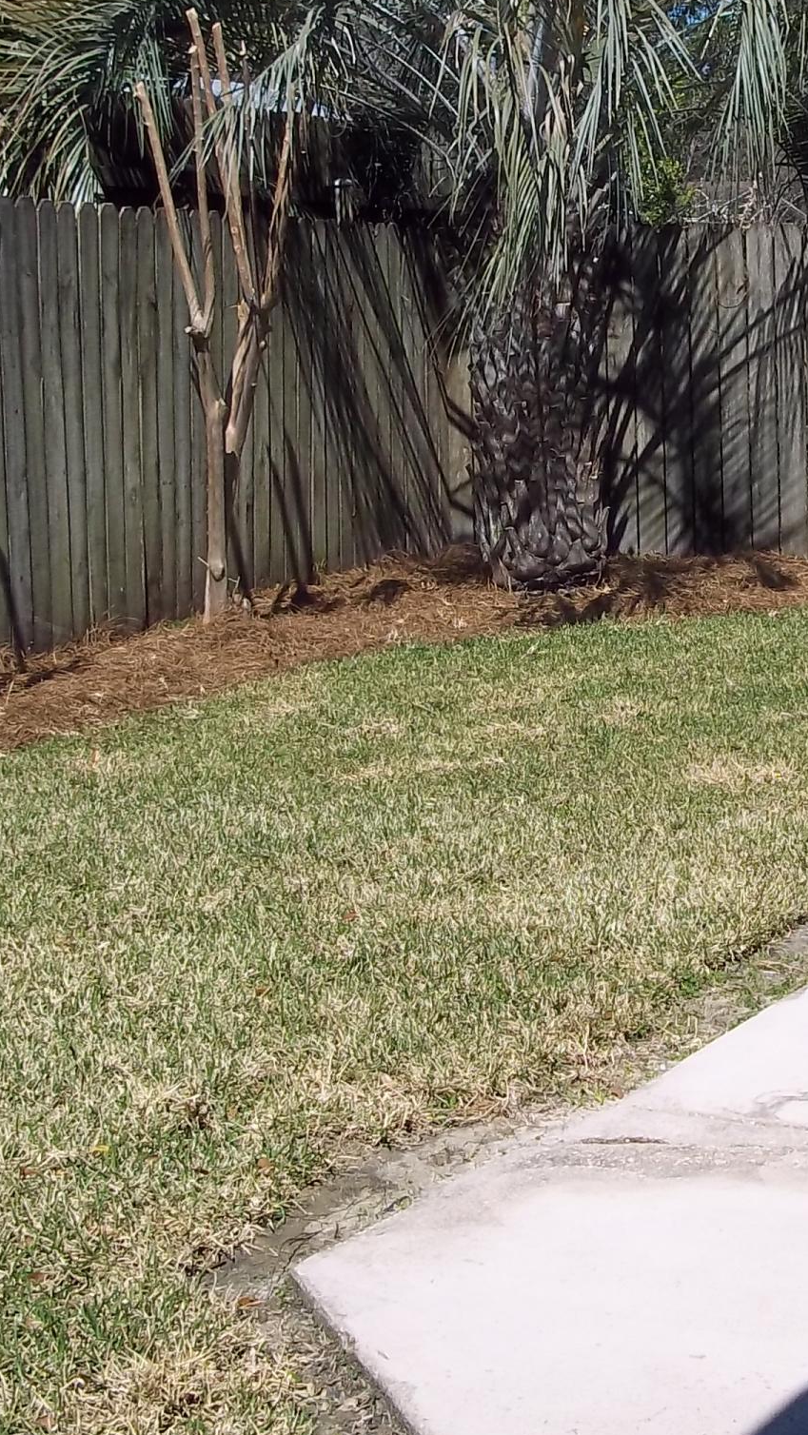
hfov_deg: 15.4
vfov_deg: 27.0
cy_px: 494
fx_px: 2969
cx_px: 586
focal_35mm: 78
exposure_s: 1/250
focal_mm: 6.5
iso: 80
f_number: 8
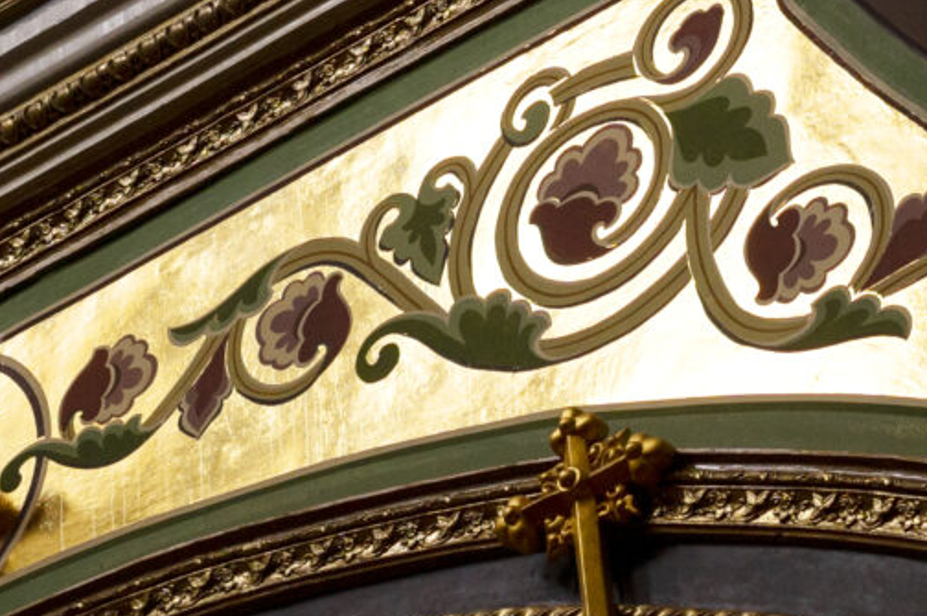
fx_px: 6534
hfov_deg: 8.1
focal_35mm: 254
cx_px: 142
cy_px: -646
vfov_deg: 5.3
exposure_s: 1/125
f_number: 4.5
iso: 400
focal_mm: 50
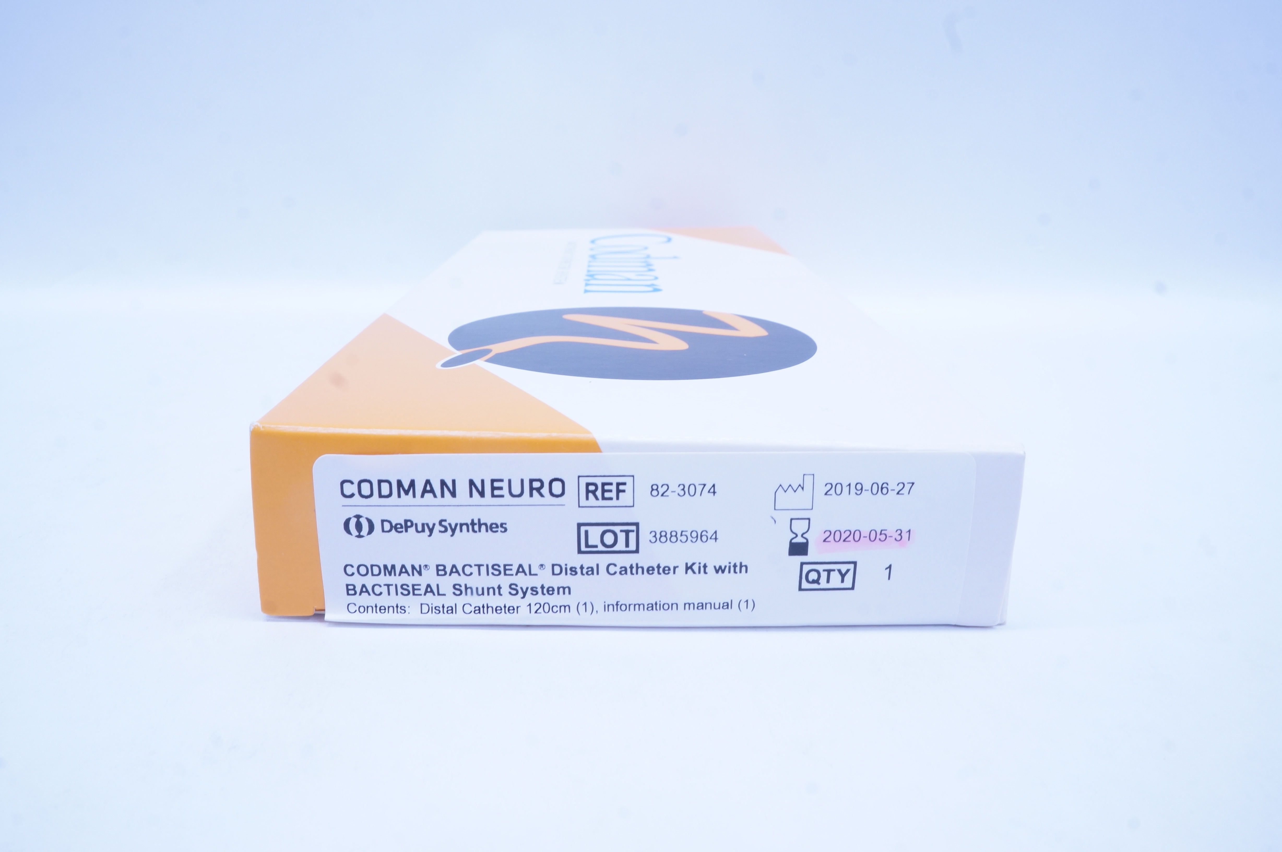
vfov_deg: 47.8
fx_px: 960
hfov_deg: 67.4
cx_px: 641
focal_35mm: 27
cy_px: 426
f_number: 14
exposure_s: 1/10
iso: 400
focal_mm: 18
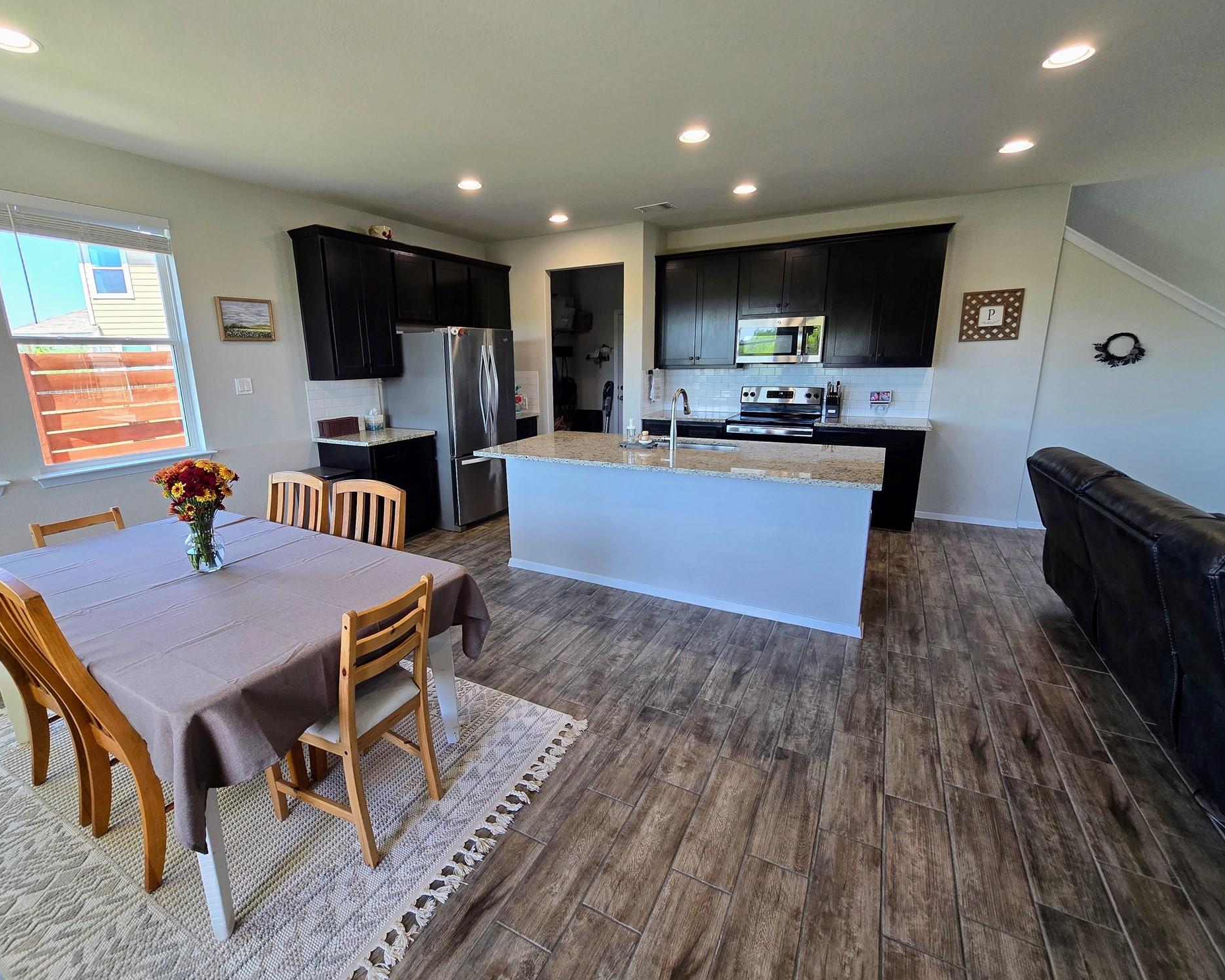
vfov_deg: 88.0
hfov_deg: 100.5
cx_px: 568
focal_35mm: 14
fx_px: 508
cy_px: 484
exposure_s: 1/120
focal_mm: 2.2
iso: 100
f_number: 2.2
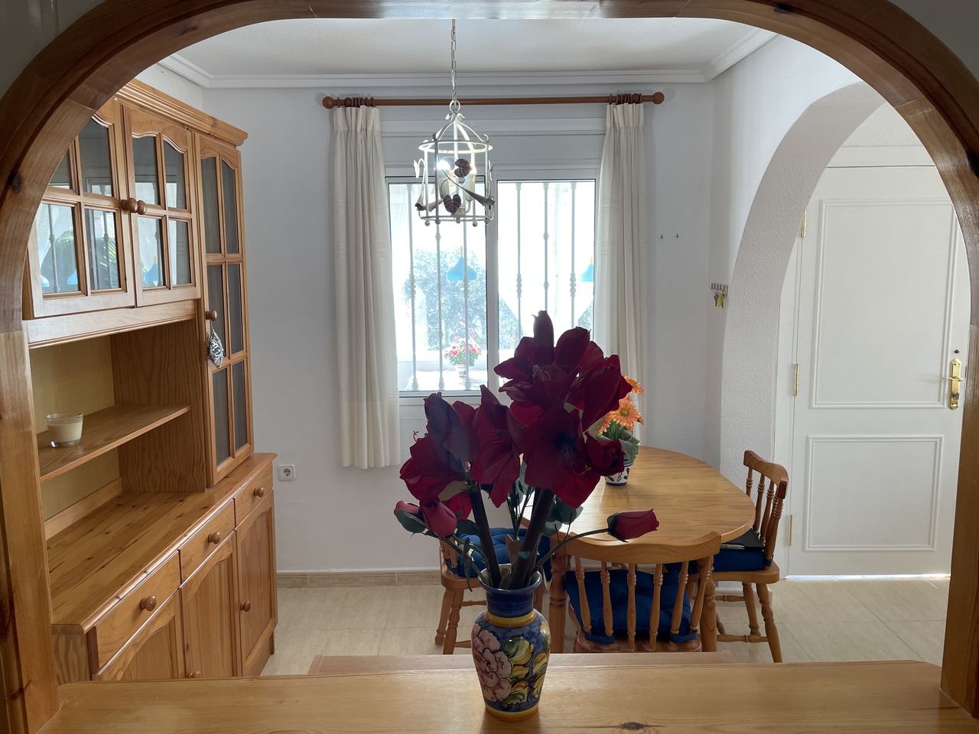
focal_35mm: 26
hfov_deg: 67.3
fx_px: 735
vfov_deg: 53.1
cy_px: 367
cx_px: 490
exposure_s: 1/100
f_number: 1.6
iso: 64
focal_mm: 4.2
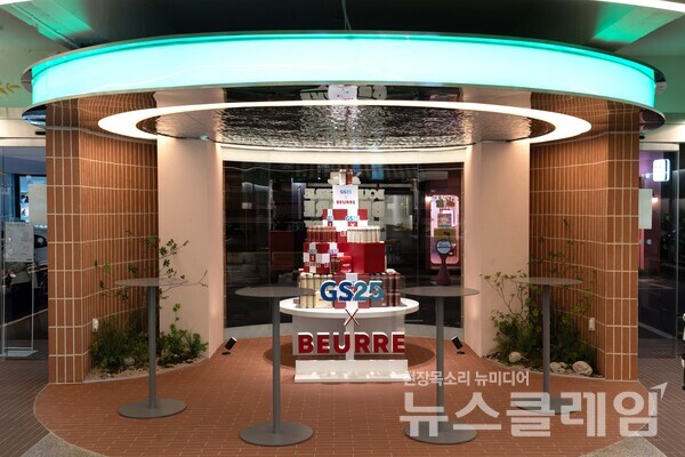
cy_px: 228
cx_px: 342
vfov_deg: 37.9
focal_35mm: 35
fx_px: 666
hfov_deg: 54.4
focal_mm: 35
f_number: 11
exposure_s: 1/1.25
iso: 100
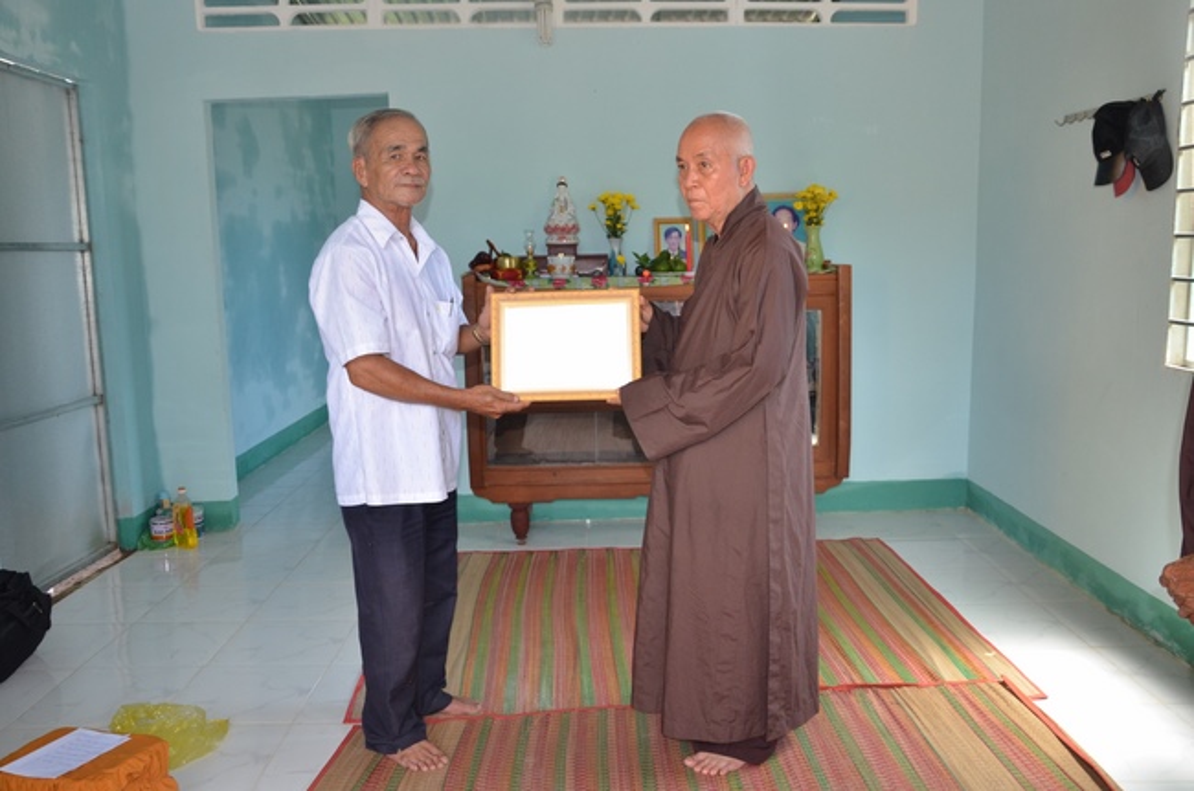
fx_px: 1043
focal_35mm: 32
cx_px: 597
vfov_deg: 41.6
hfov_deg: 59.6
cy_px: 396
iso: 1000
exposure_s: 1/250
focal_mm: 21
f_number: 5.6
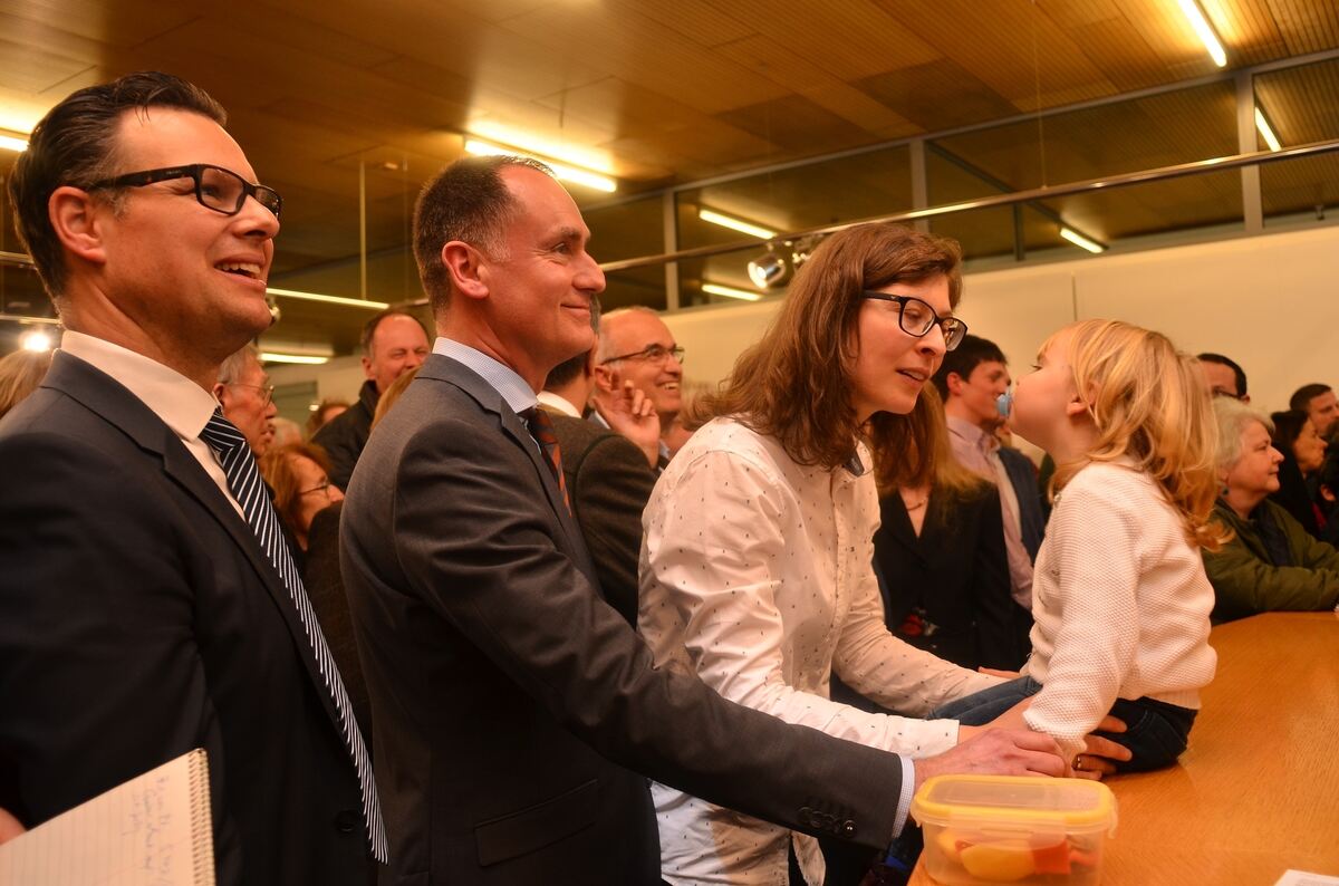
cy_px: 443
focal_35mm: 30
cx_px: 670
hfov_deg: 62.0
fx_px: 1113
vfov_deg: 43.4
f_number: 3.5
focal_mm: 20
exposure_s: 1/60
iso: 400
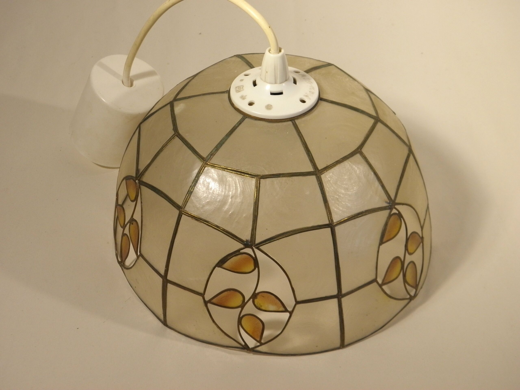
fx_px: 751
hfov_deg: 38.2
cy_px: 195
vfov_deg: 29.1
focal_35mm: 50
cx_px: 260
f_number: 4
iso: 160
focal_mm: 9.1
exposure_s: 1/50
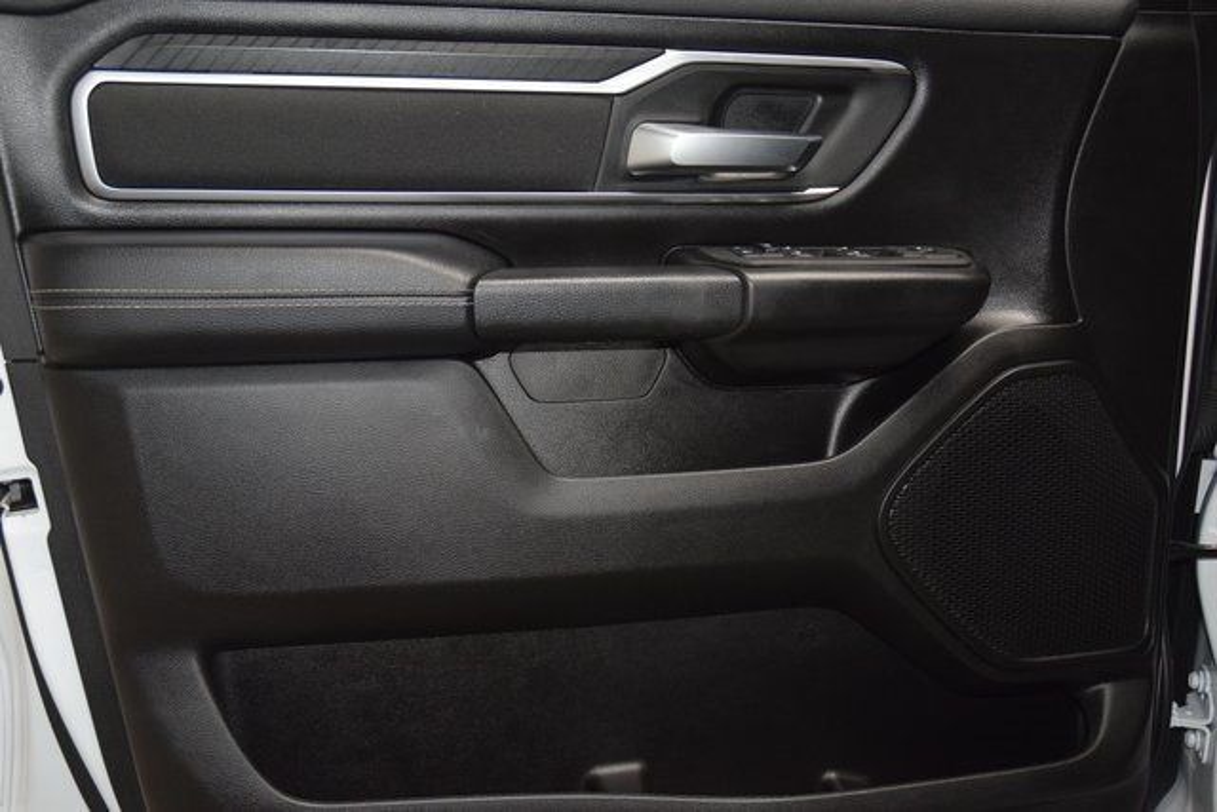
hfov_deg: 53.1
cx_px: 608
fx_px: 1217
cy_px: 406
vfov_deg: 36.9
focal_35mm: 36
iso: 2000
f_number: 3.8
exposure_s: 1/125
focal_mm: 24
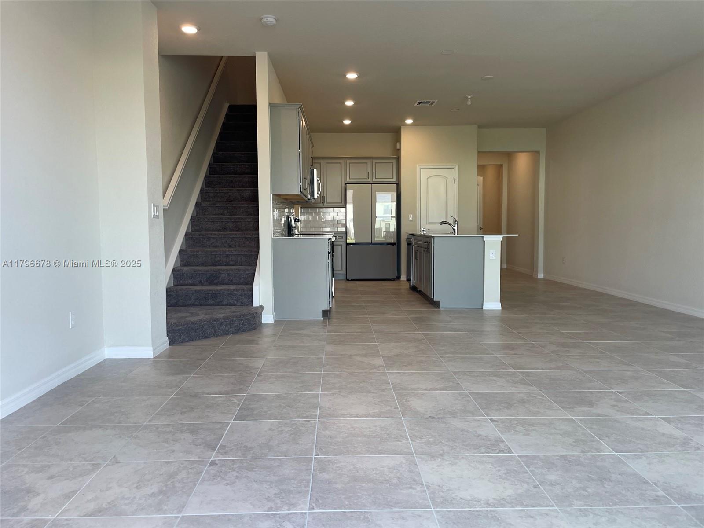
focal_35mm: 26
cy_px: 264
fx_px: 529
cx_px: 352
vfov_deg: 53.1
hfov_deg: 67.3
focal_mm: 4.2
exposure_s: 1/120
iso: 50
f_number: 1.6
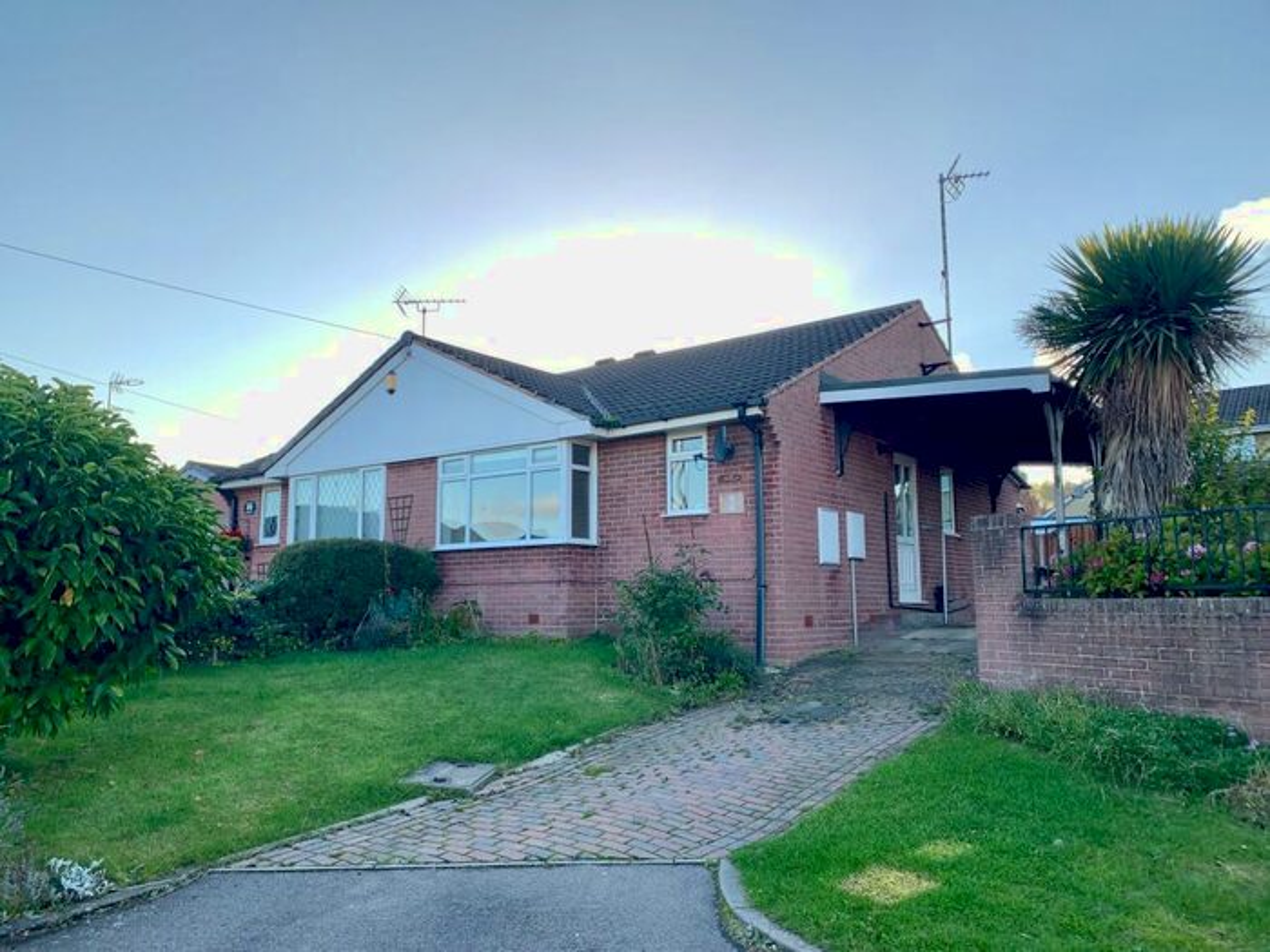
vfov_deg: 53.1
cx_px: 635
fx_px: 954
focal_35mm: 26
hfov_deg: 67.3
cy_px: 476
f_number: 1.8
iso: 25
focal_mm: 4.25
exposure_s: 1/287
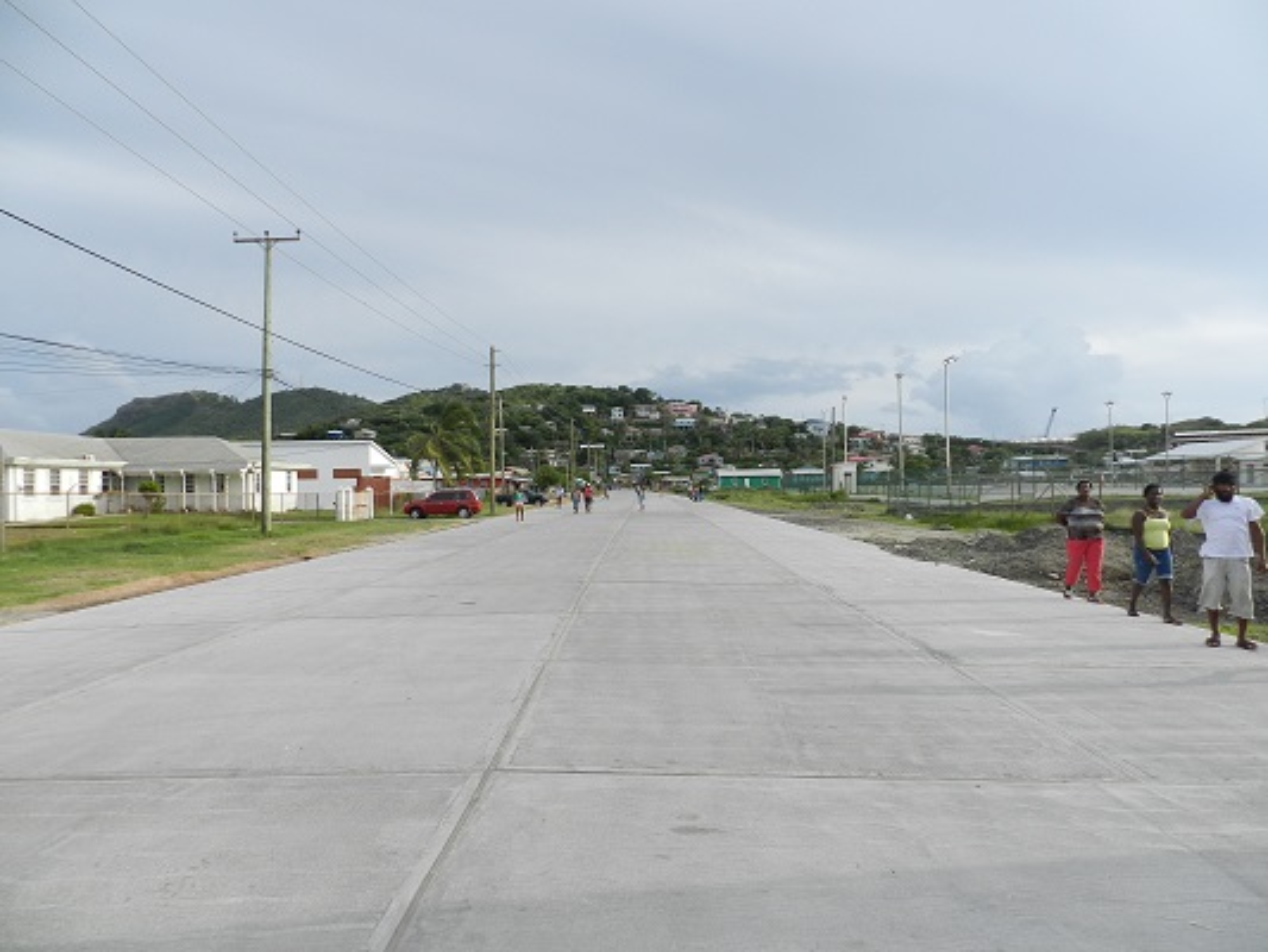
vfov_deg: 58.9
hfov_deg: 73.9
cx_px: 634
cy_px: 476
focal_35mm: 23
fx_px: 843
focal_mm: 4
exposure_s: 1/800
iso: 160
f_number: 3.4
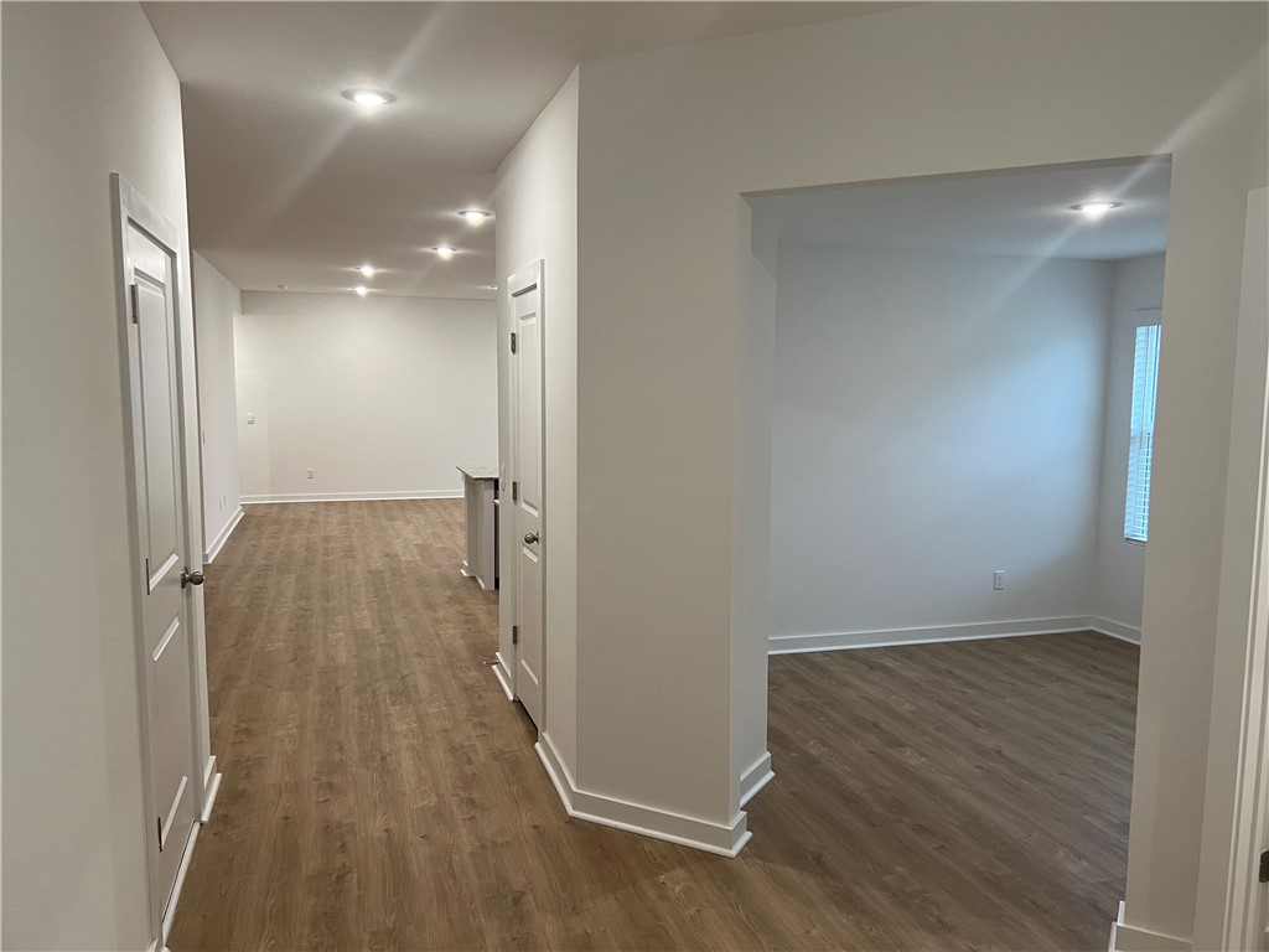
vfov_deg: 53.1
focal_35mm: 26
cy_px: 476
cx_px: 634
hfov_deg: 67.3
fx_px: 953
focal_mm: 5.7
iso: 100
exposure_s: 1/60
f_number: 1.5
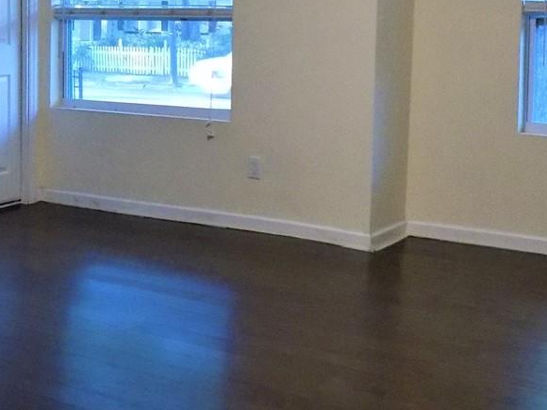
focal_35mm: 63
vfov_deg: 22.8
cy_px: 59
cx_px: 122
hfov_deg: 30.1
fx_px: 996
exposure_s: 1/20
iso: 400
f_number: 3.1
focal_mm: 4
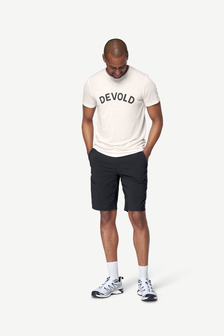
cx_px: 112
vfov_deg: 28.8
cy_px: 168
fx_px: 653
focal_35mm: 70
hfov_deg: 19.5
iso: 100
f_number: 5.6
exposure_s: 1/50
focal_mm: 70
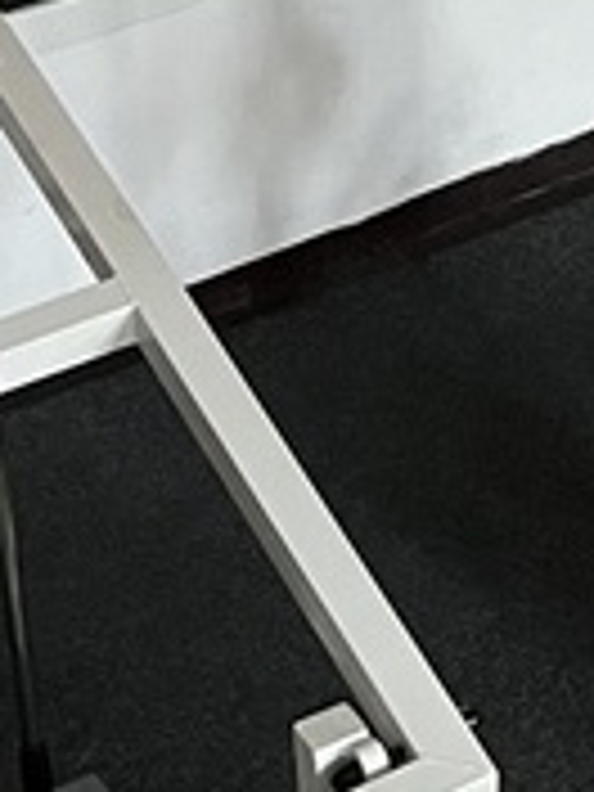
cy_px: -765
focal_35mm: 151
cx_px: 1328
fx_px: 3455
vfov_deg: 11.8
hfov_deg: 9.0
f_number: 1.6
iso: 500
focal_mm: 5.1
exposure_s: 1/40
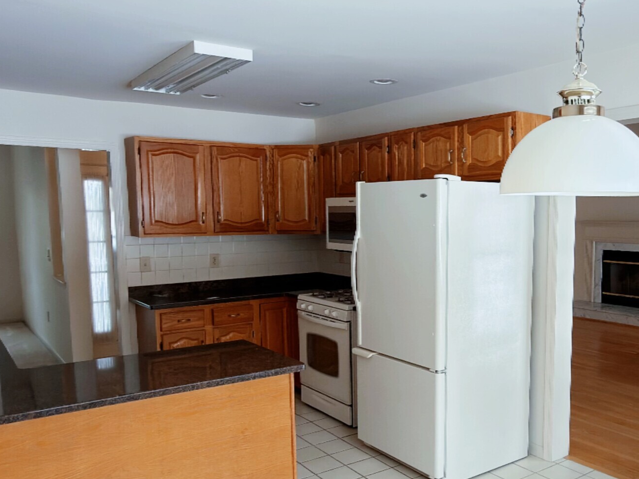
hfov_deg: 54.0
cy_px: 289
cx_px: 436
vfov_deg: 42.7
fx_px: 609
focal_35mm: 33
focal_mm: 2.22
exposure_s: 1/65
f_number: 2.2
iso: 50
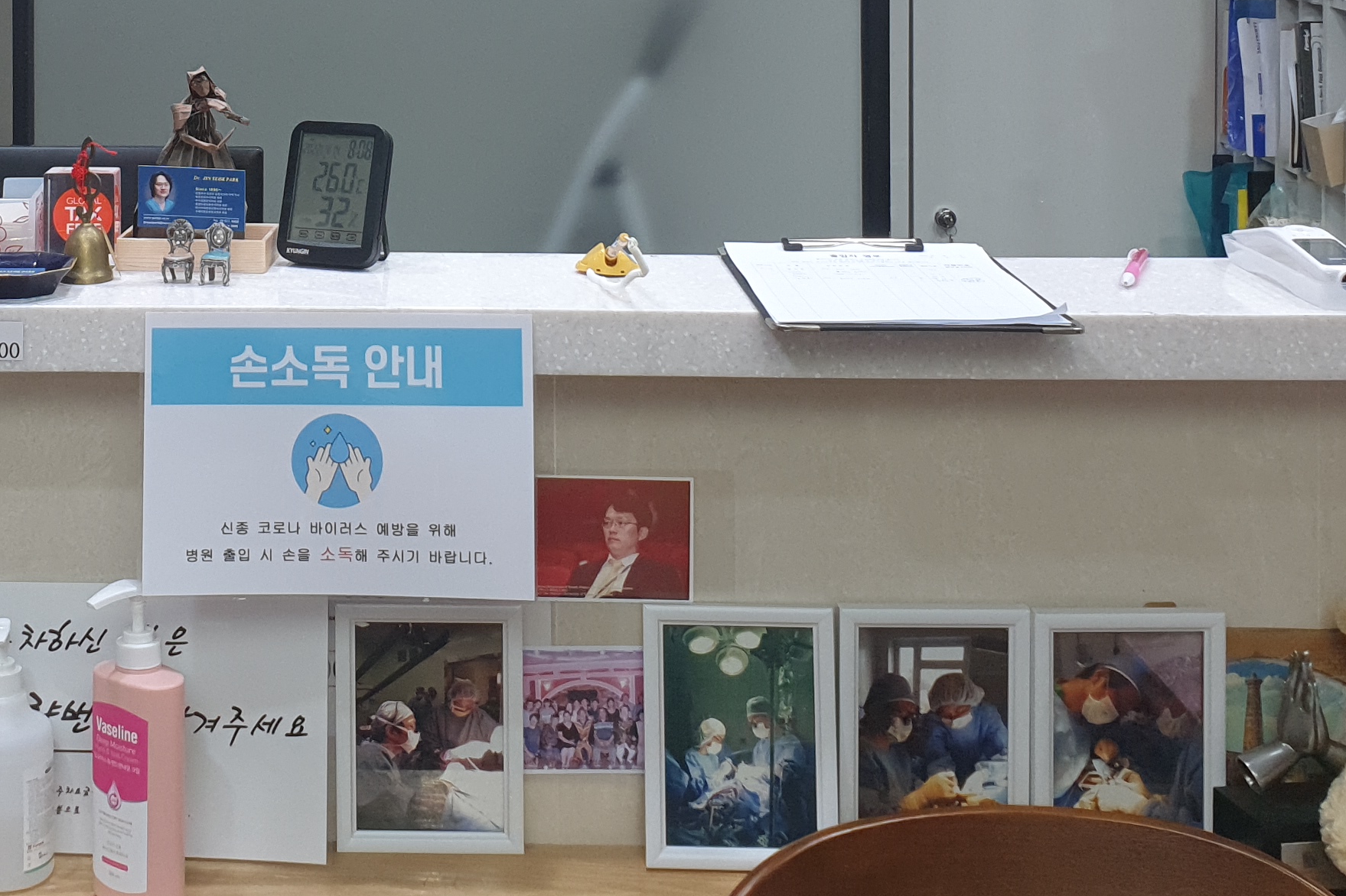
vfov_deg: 20.9
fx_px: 2318
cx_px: 367
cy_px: -83
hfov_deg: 31.9
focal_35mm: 62
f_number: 2.4
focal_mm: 4.32
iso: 80
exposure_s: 1/60
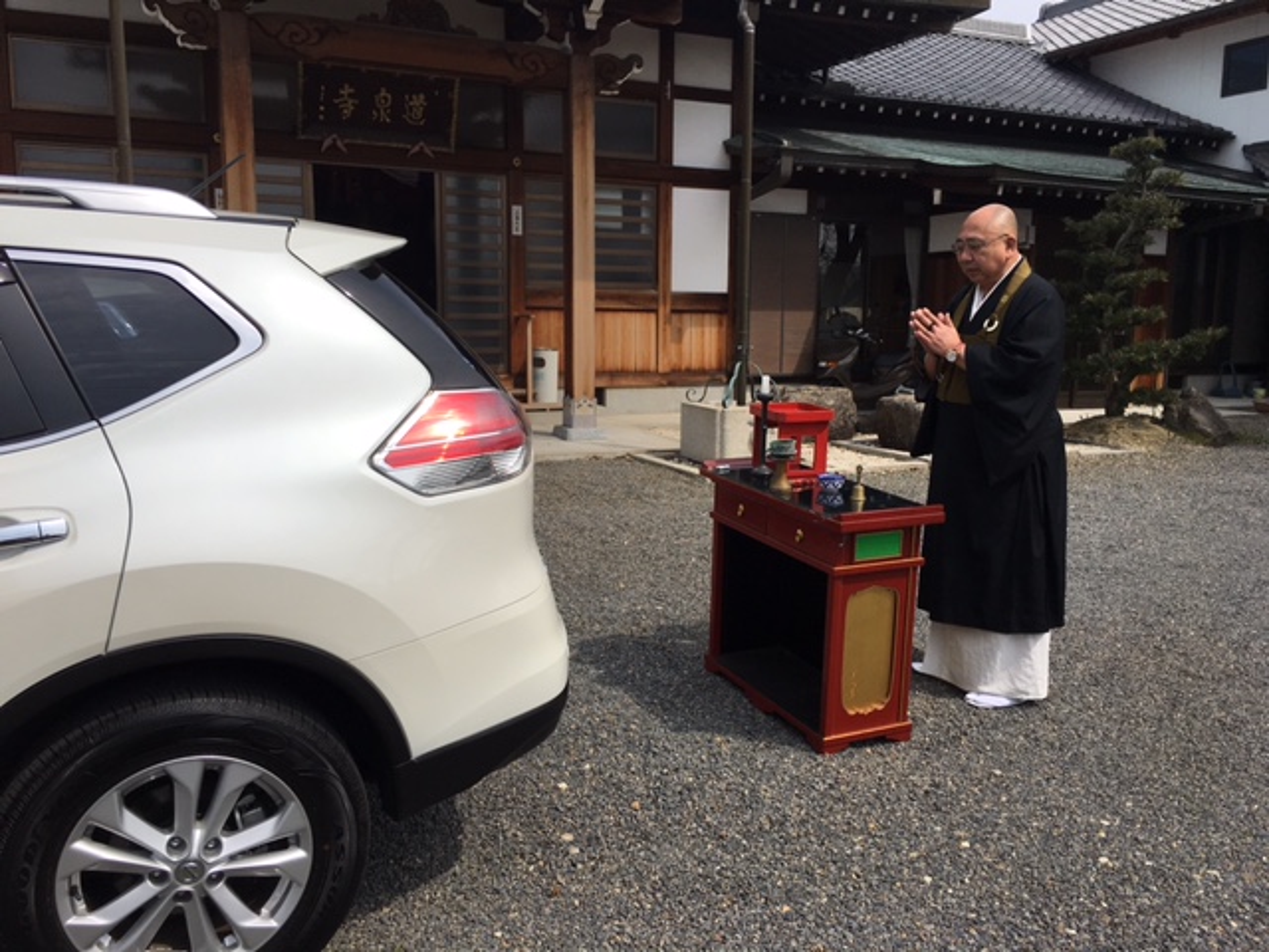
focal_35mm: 29
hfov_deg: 61.7
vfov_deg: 48.2
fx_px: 1063
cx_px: 634
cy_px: 476
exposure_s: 1/2481
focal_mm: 4.15
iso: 25
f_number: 2.2
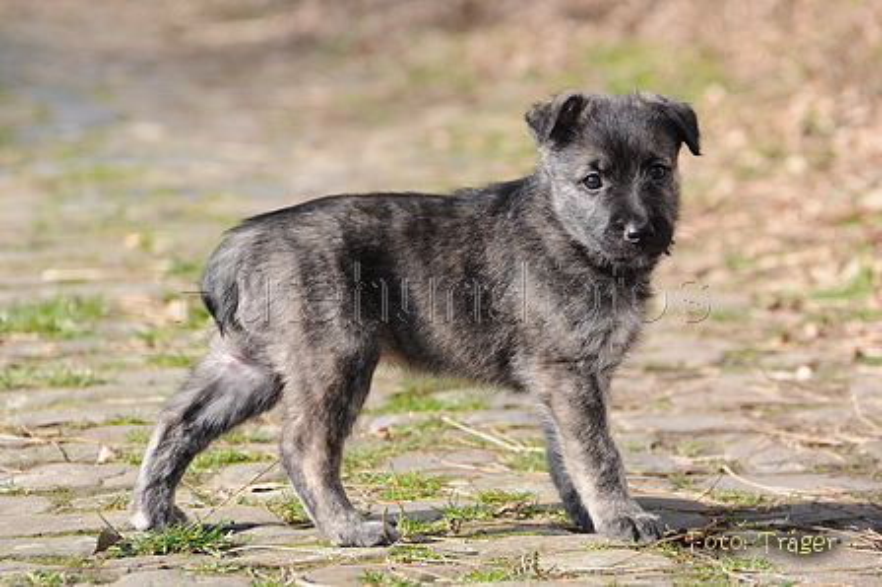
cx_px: 441
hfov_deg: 8.3
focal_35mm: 248
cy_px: 294
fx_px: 6059
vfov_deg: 5.5
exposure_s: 1/1250
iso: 500
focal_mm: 165
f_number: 5
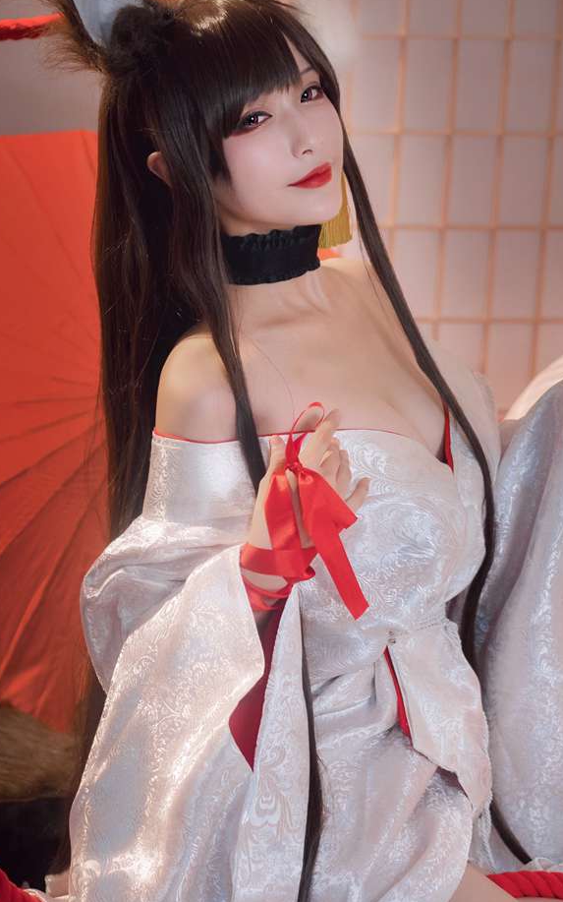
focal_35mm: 110
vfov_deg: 18.9
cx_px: 5
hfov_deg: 11.8
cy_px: 410
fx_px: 2701
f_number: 2.5
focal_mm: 55
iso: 1600
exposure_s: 1/125
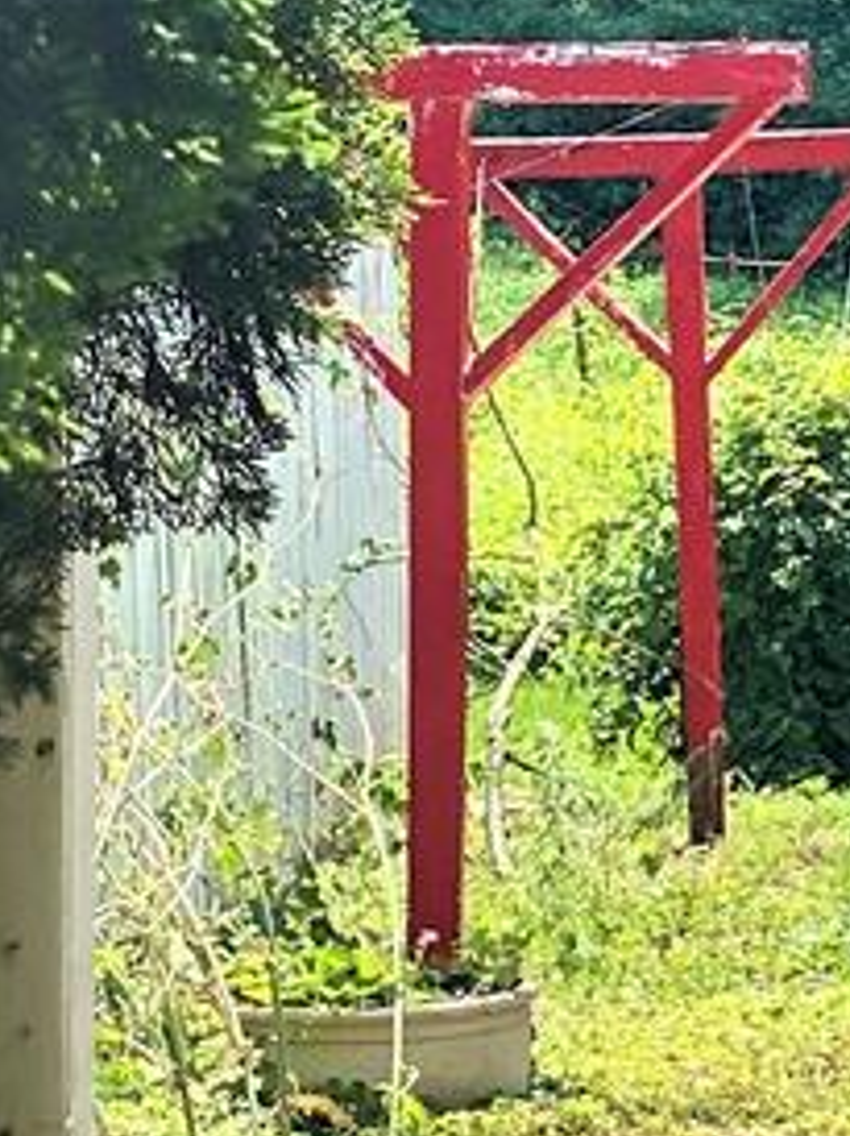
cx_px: 1882
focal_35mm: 292
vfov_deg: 6.8
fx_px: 9575
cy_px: 120
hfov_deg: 5.0
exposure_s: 1/695
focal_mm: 6
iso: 20
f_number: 2
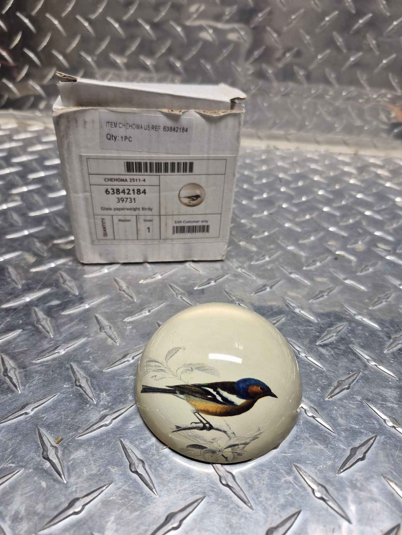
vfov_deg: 73.9
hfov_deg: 58.9
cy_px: 268
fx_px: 356
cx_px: 201
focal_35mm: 23
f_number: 1.8
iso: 100
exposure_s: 1/120
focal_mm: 5.4
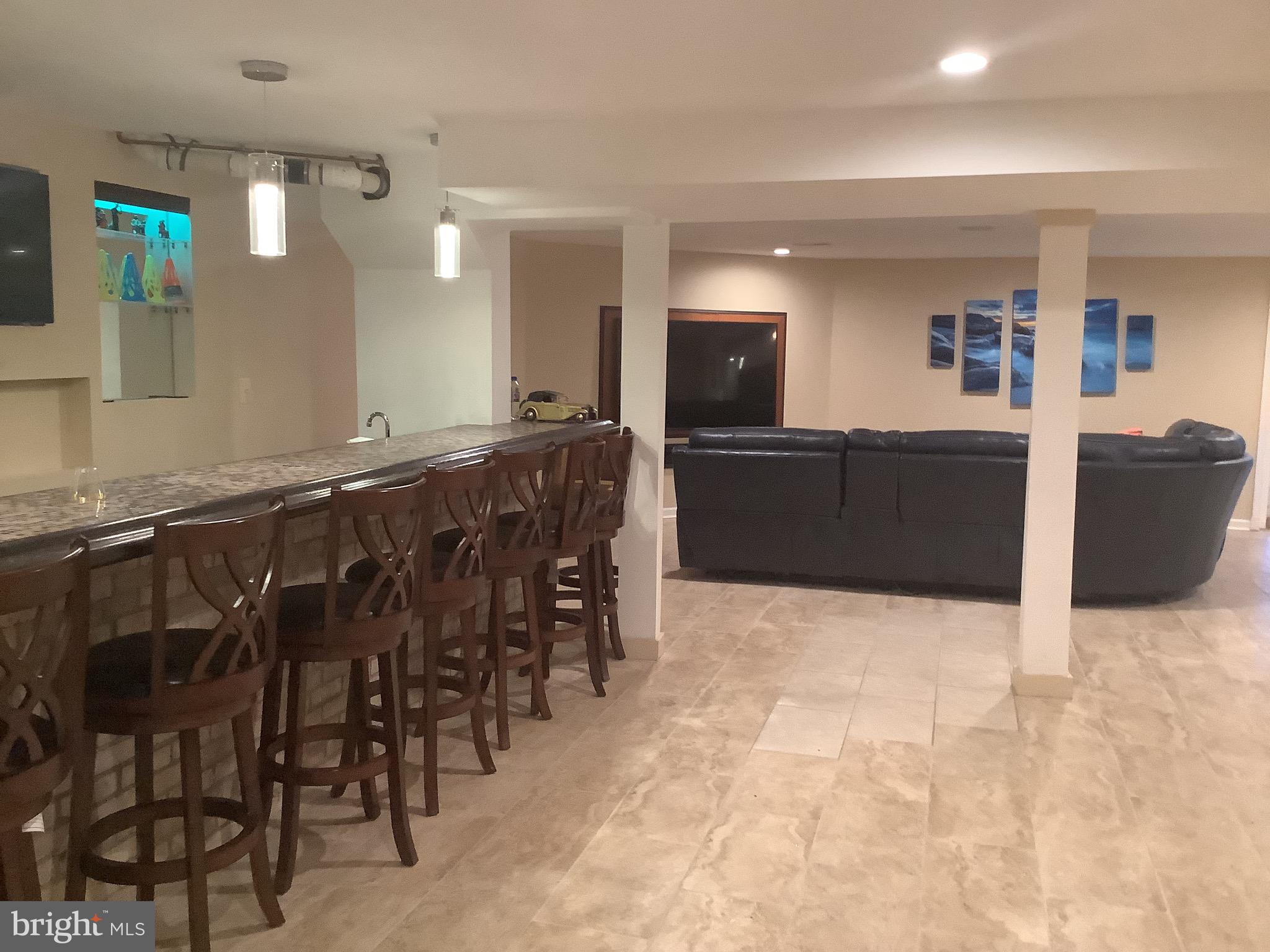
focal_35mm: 31
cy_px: 476
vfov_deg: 45.4
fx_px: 1137
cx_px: 635
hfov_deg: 58.4
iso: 320
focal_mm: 3.3
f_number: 2.4
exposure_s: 1/40
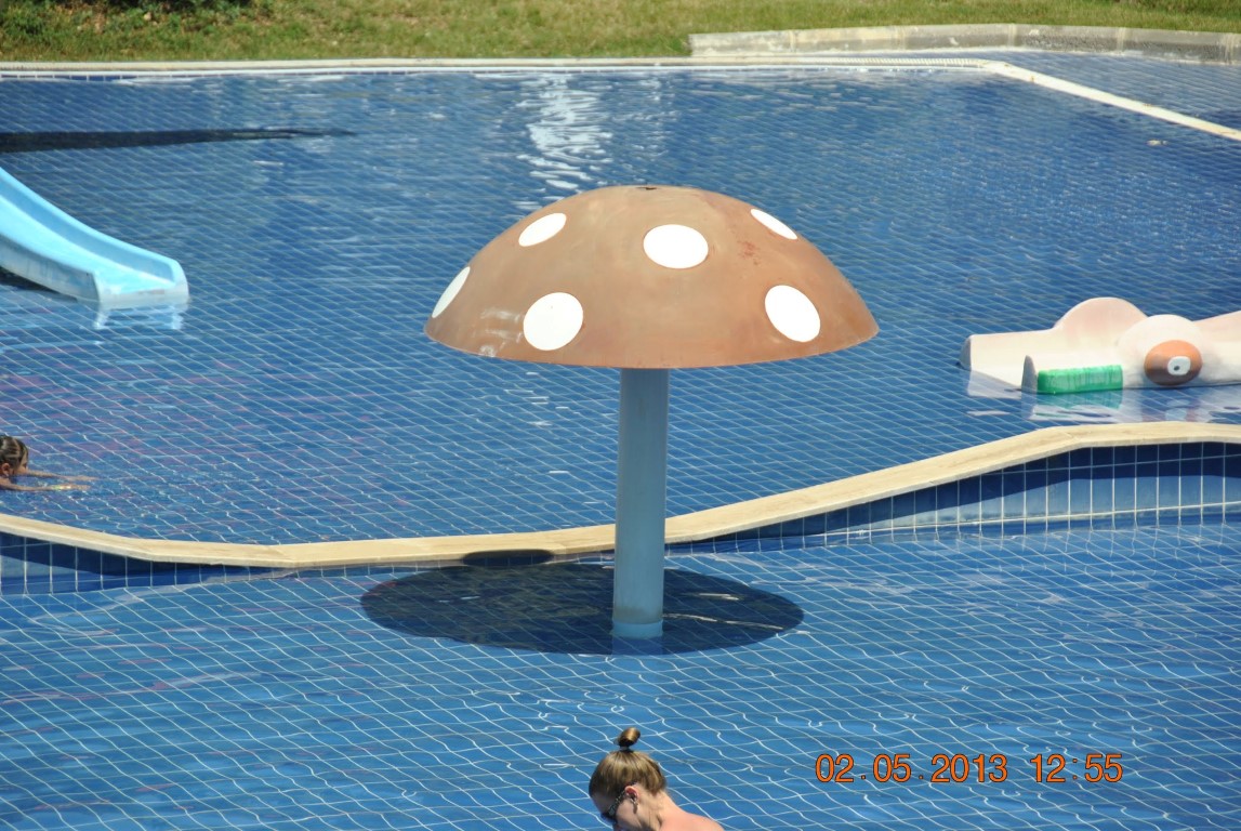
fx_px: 6989
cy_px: 416
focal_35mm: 202
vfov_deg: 6.8
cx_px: 620
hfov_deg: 10.1
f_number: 5.6
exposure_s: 1/1000
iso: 200
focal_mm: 135
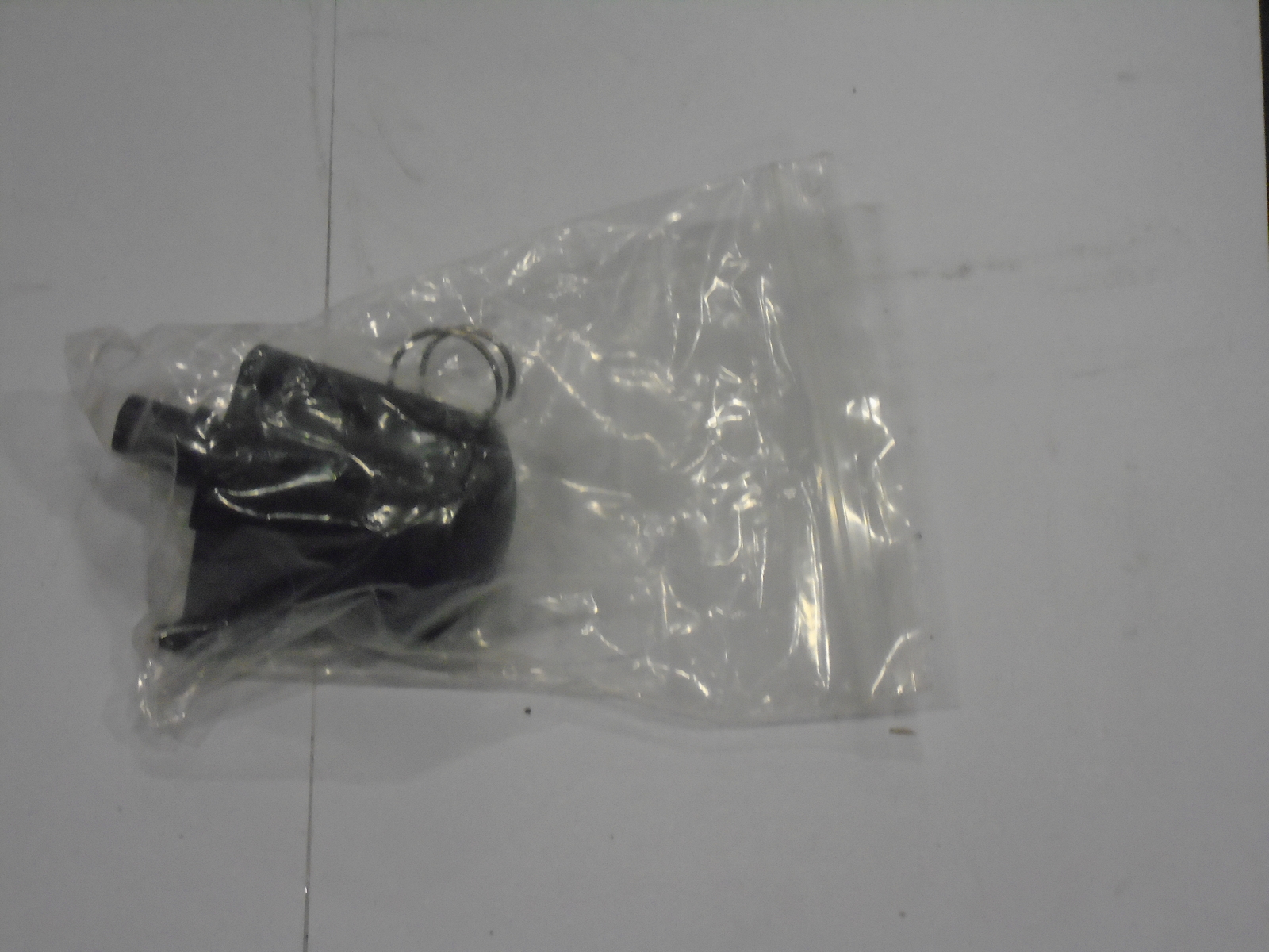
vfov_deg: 11.4
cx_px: 634
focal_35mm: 130
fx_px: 4766
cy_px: 476
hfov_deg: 15.2
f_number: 6.4
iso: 800
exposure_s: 1/25
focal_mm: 23
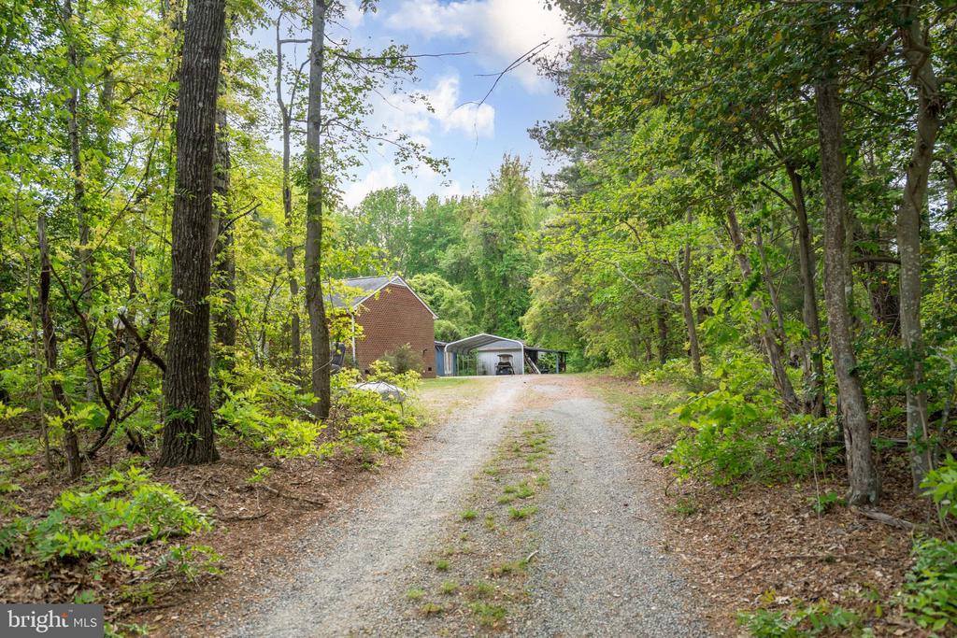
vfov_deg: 53.1
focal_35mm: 24
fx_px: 638
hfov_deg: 73.7
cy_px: 319
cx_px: 478
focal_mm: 24
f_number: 4
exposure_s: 1/160
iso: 160
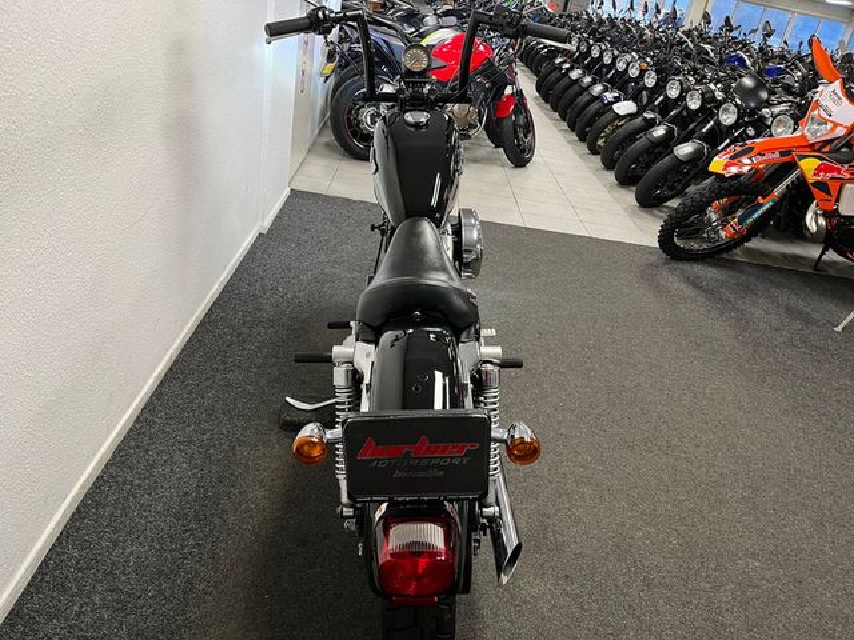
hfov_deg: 67.3
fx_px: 641
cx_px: 427
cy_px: 320
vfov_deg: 53.1
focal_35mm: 26
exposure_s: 1/50
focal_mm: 5.1
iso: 125
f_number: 1.6
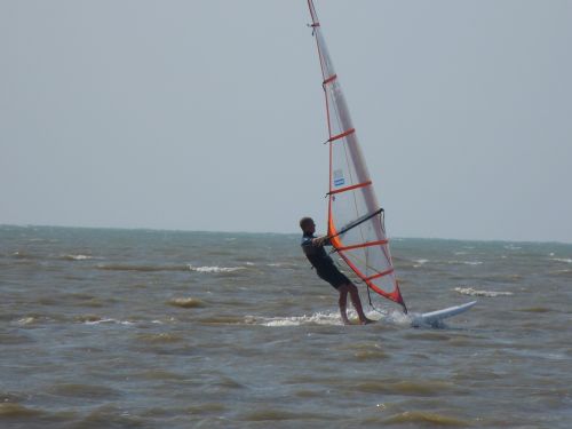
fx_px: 10741
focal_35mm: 650
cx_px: 286
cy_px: 214
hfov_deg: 3.1
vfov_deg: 2.3
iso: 80
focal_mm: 86.4
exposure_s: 1/640
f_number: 6.3
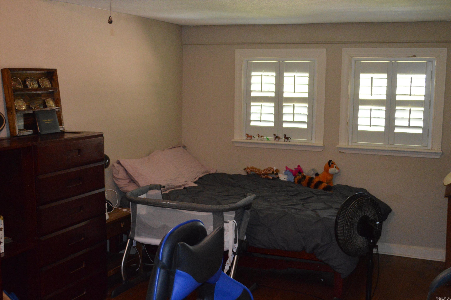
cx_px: 226
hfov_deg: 45.0
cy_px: 150
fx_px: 544
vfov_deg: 30.8
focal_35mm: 44
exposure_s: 1/60
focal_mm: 29
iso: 2500
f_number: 4.5
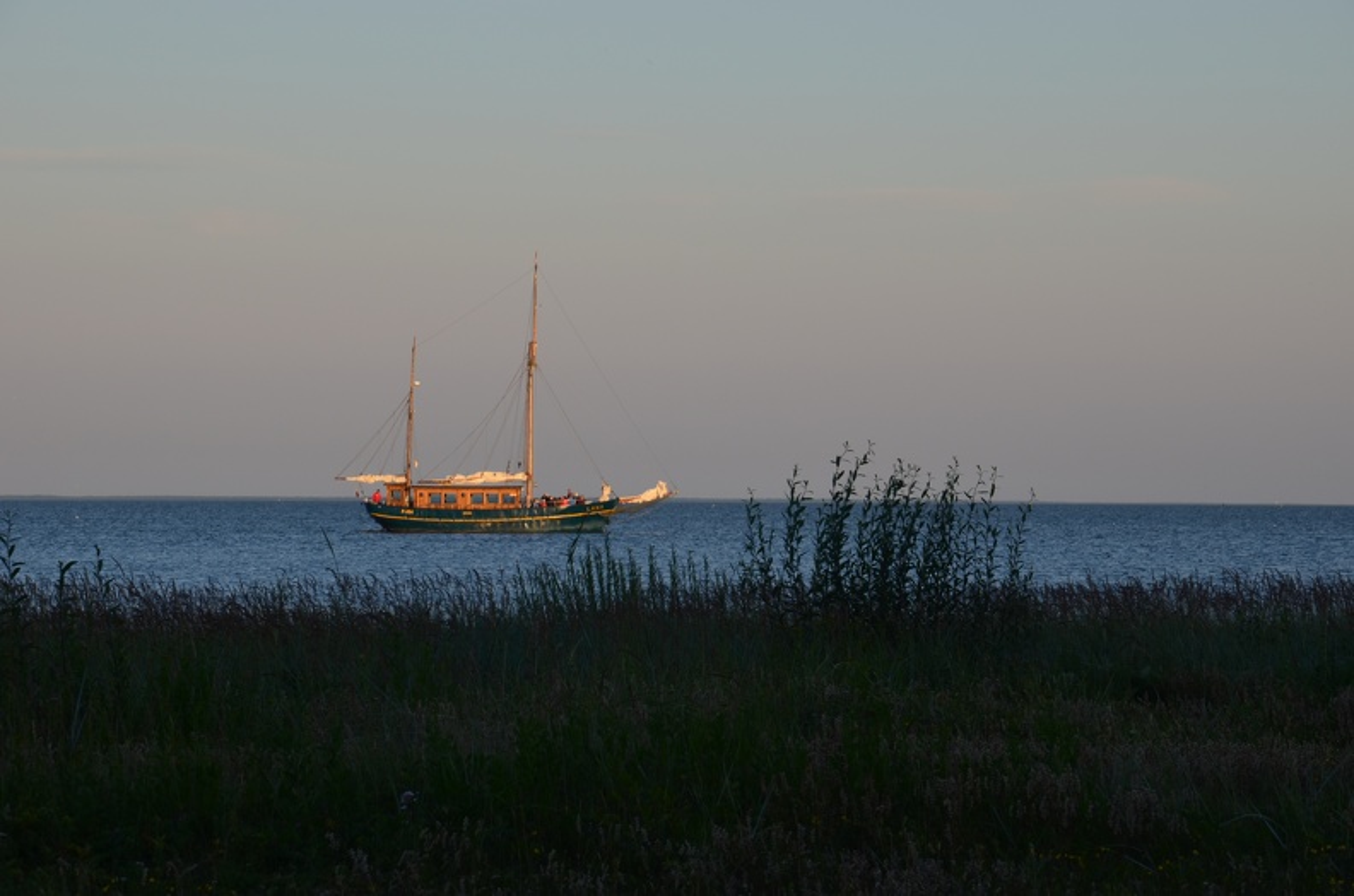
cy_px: 448
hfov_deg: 13.1
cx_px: 677
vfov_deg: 8.7
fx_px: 5910
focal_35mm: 158
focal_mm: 105
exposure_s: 1/125
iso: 180
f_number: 11
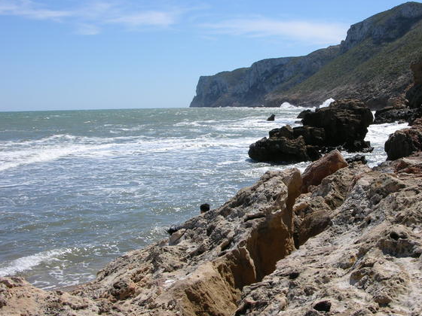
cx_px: 277
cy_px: 134
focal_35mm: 50
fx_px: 610
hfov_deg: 37.8
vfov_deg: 29.1
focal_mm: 8.9
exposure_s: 1/286
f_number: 7.1
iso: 50
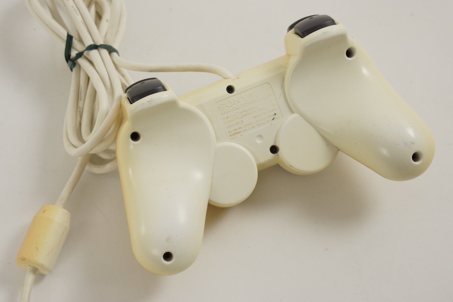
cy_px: 151
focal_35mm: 75
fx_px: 944
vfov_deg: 18.2
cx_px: 226
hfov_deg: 27.0
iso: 400
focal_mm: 50
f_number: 6.3
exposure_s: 1/80
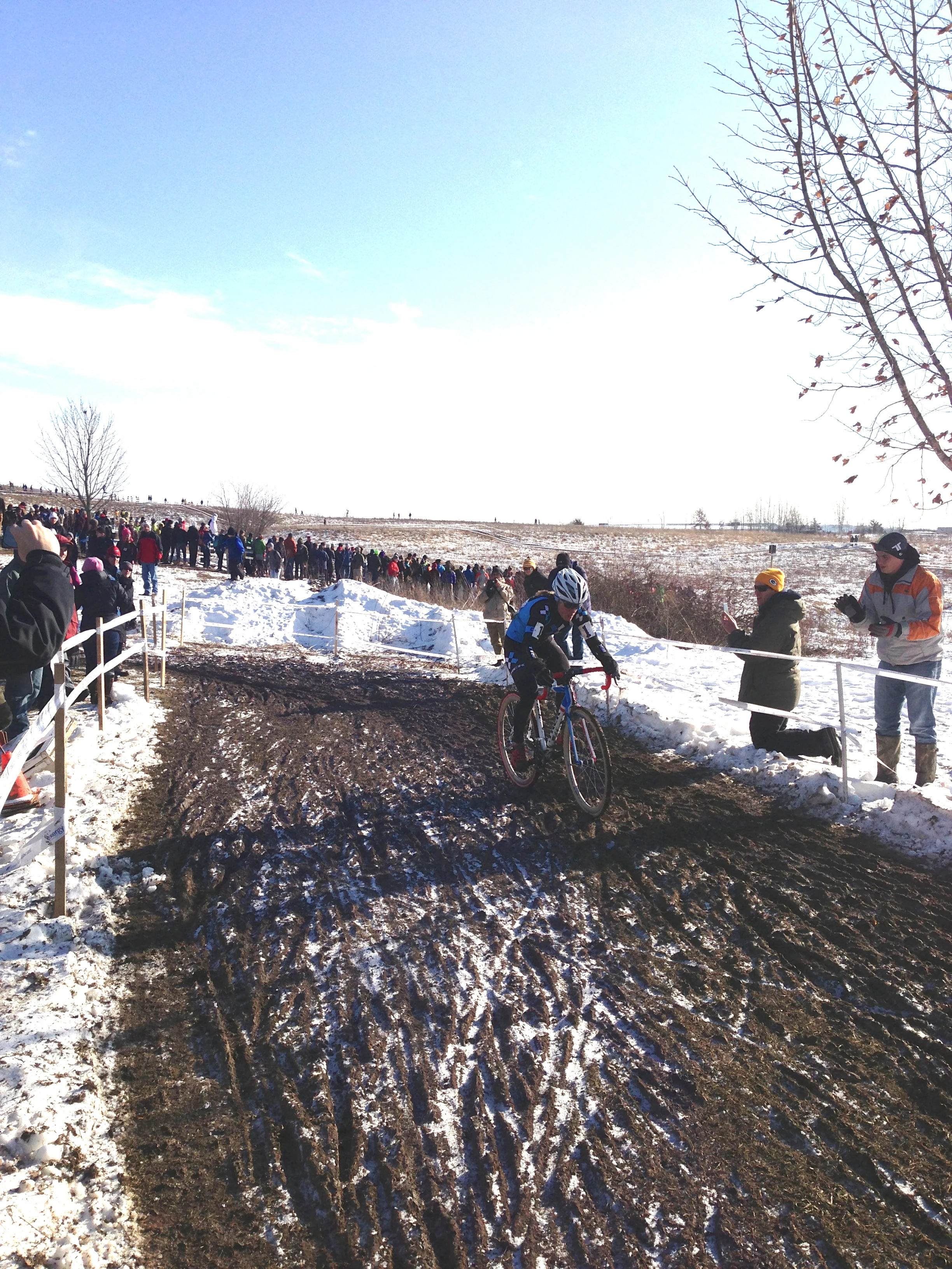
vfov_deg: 55.4
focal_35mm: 33
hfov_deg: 42.9
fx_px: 1210
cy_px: 634
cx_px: 476
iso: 50
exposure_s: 1/2584
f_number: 2.4
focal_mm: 4.13
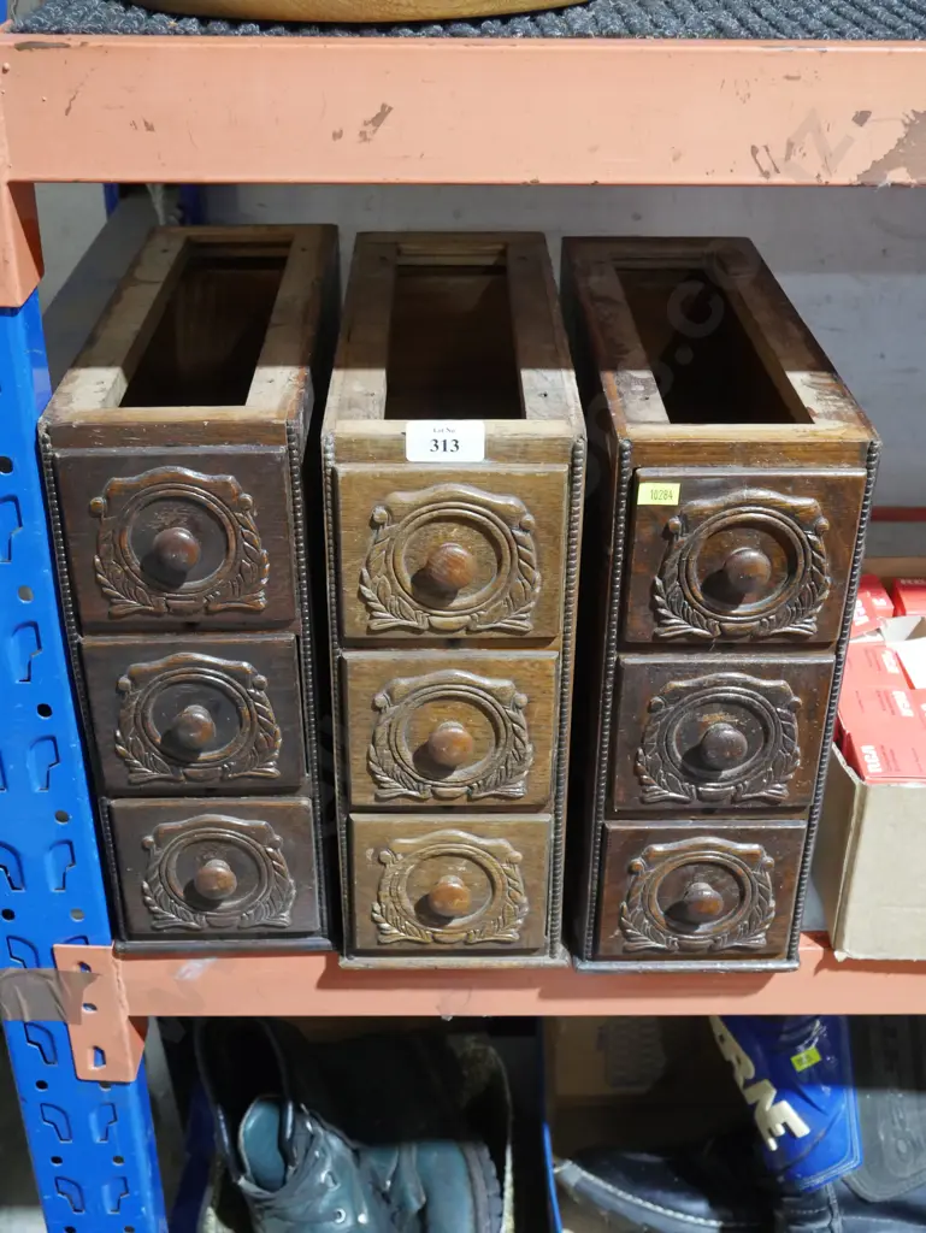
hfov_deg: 36.0
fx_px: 1426
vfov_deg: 46.8
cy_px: 616
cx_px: 463
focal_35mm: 40
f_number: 4.5
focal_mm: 20
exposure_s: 1/60
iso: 2500
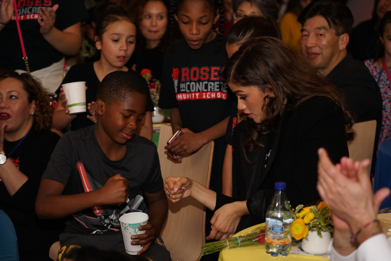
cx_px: 196
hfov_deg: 19.4
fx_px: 1141
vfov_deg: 13.1
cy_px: 130
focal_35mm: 105
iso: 2500
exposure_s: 1/200
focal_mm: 105
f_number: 4
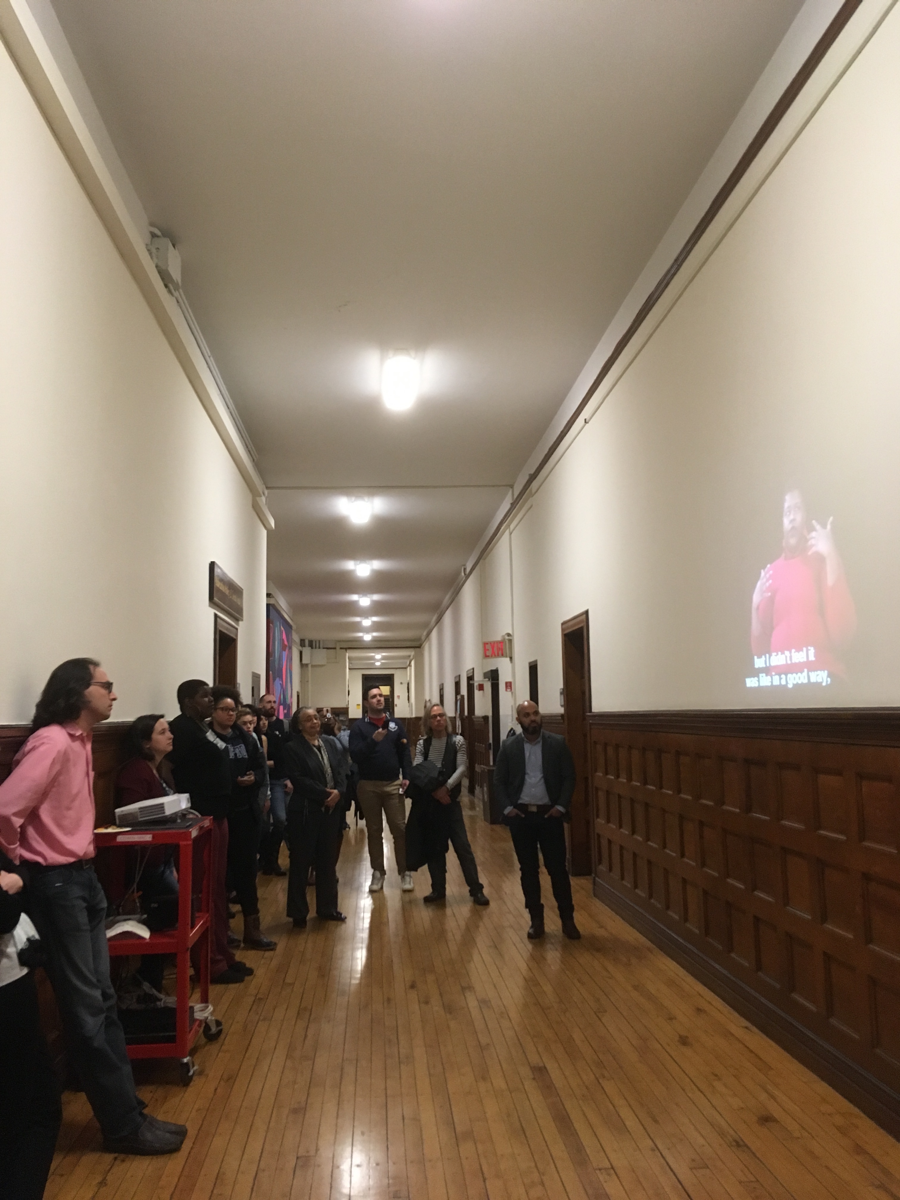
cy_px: 600
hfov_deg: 48.2
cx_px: 450
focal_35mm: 29
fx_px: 1005
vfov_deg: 61.7
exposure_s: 1/30
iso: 160
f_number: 2.2
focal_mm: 4.15
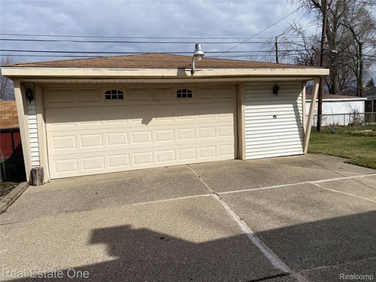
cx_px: 188
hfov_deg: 67.3
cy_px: 141
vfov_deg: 53.1
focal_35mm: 26
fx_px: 282
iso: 32
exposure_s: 1/6757
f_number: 1.8
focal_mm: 4.25
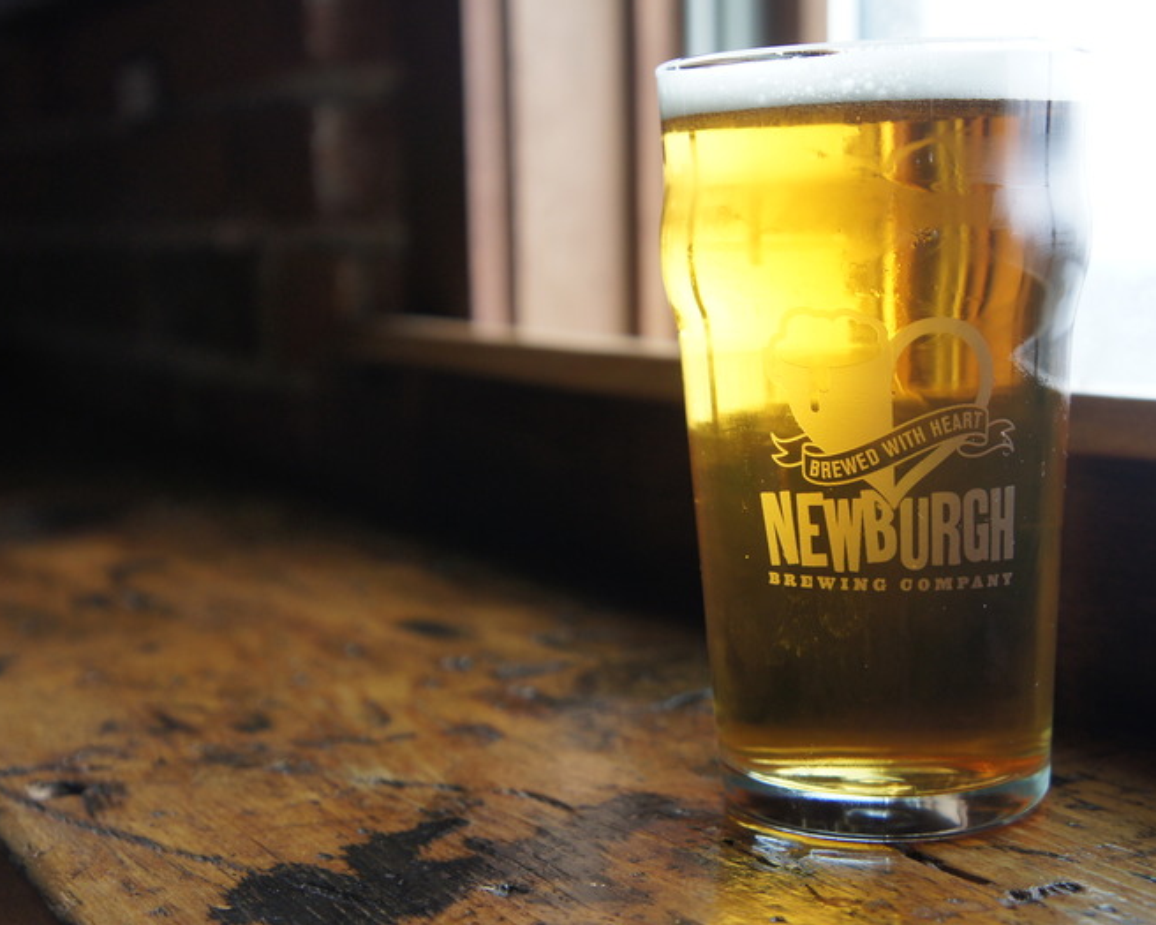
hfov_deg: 33.2
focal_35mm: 57
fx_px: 1936
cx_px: 601
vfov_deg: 26.9
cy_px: 462
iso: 400
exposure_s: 1/60
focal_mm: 33
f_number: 4.5
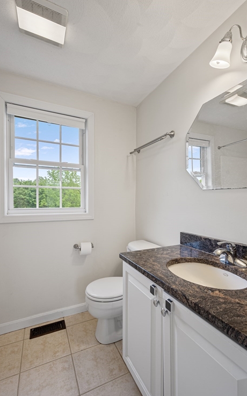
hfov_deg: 67.8
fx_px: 183
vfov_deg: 94.4
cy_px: 198
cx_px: 134
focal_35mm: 17
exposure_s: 1/15
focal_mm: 16
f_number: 8
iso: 320
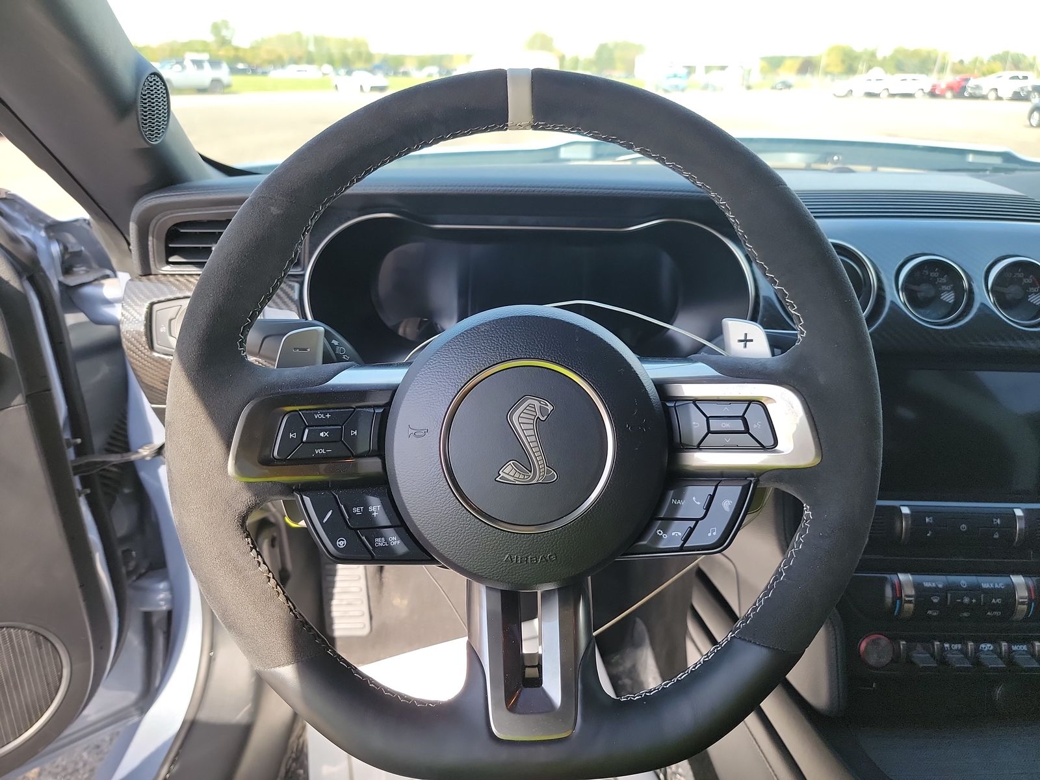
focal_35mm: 24
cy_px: 390
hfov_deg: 71.6
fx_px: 721
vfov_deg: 56.8
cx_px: 520
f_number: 1.8
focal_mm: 6.7
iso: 68
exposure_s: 1/119
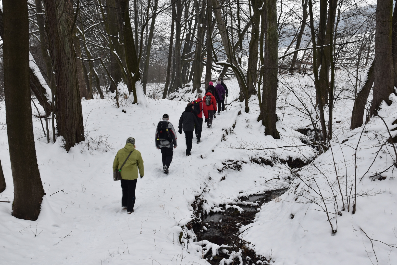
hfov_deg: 48.4
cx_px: 217
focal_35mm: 40
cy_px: 136
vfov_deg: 33.4
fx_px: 441
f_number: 7.1
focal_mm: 24
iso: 400
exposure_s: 1/40
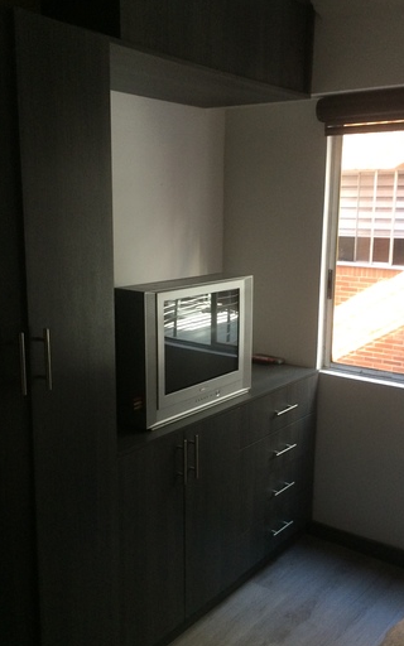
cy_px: 333
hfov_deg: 35.3
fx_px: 634
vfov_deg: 54.0
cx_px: 226
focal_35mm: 36
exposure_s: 1/30
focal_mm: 4.15
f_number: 2.2
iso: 160
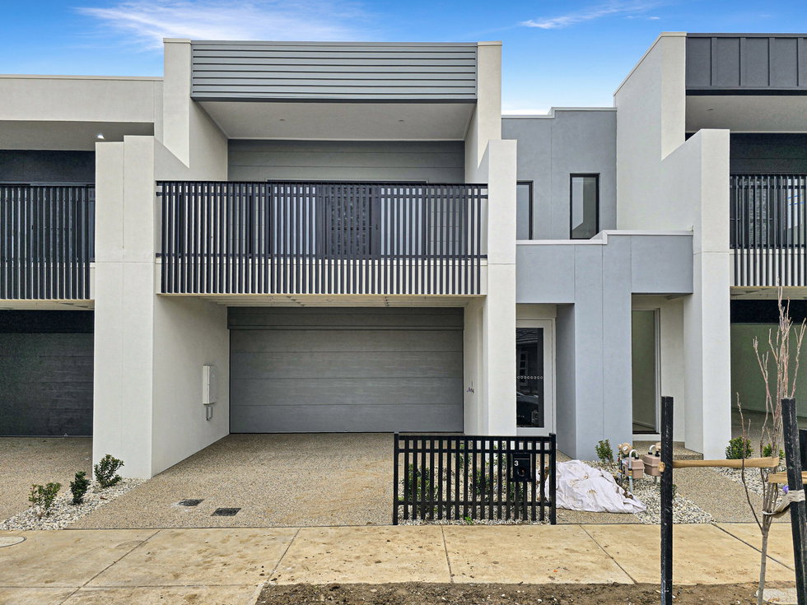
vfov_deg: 58.9
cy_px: 302
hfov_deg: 73.9
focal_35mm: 23
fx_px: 536
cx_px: 404
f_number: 1.7
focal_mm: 6.3
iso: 25
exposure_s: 1/180
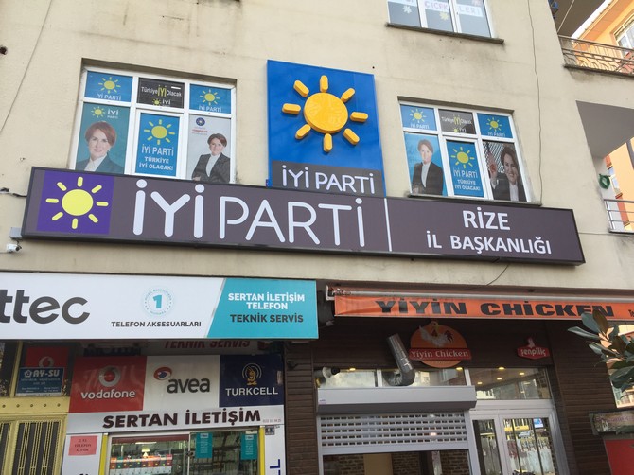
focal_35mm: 29
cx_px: 317
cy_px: 238
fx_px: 531
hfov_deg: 61.7
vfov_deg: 48.2
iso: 32
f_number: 2.2
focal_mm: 4.15
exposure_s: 1/163
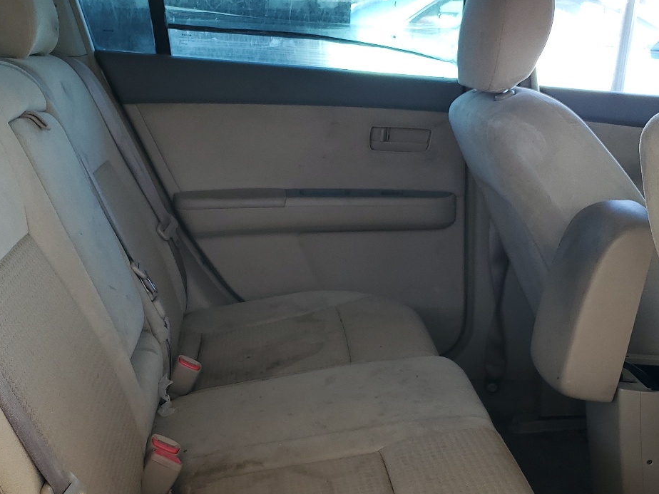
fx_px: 857
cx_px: 277
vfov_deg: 31.5
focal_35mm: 45
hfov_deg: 42.0
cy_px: 379
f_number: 1.5
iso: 50
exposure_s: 1/143
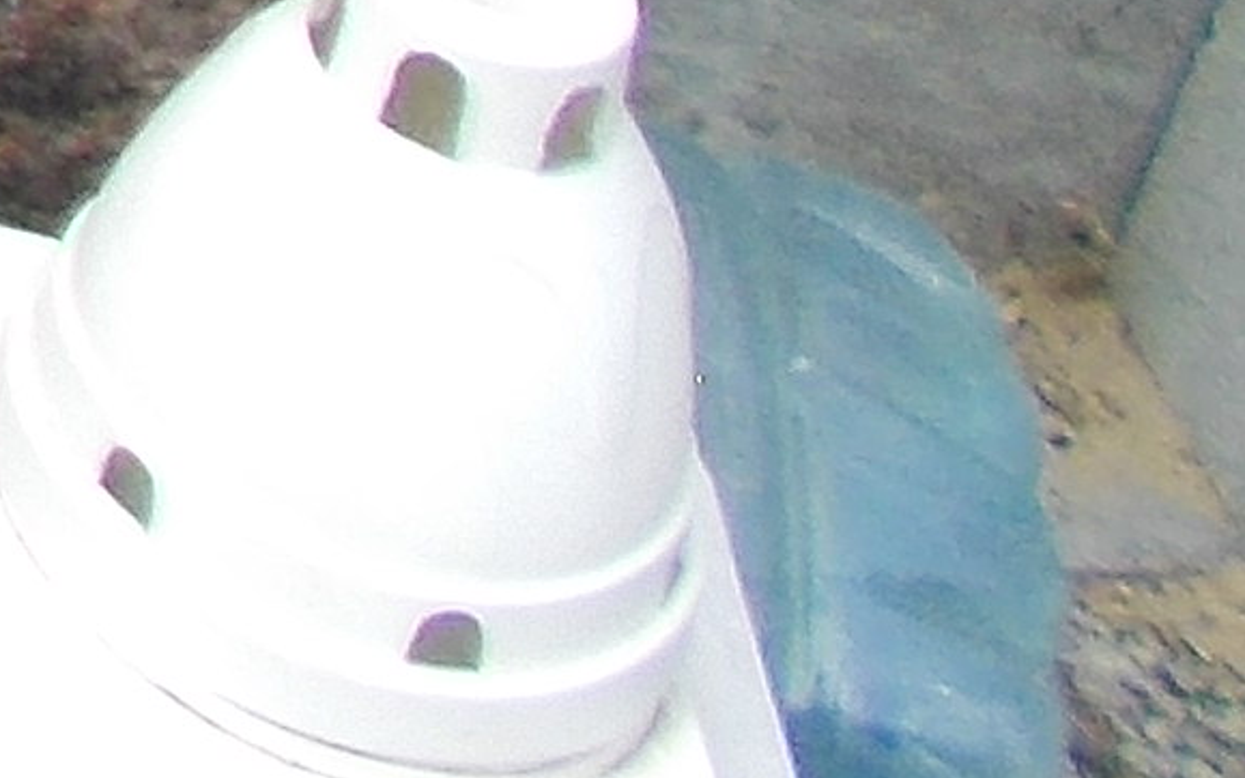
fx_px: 8585
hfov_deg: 6.8
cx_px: -3464
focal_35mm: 253
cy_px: -2540
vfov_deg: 4.7
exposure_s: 1/400
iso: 80
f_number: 3.4
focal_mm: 5.3
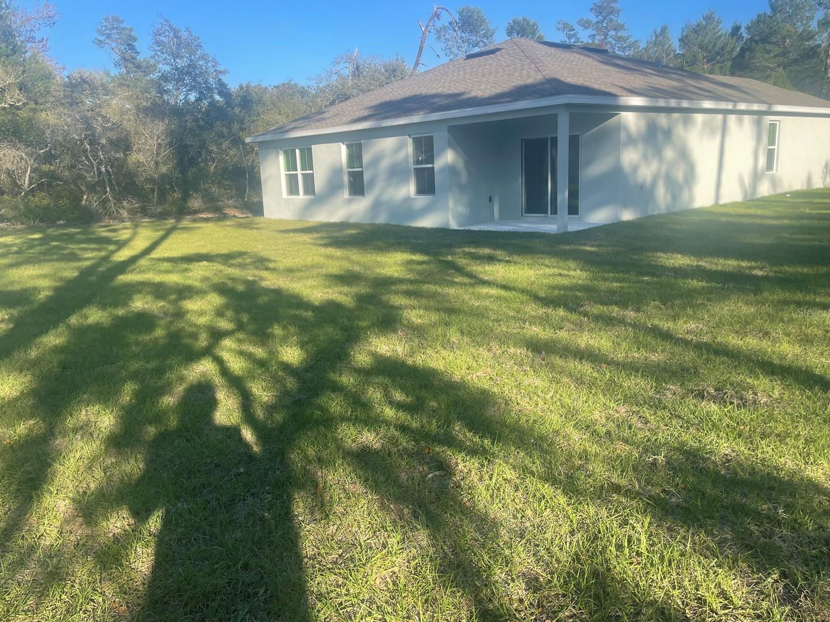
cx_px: 403
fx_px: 671
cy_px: 312
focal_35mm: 28
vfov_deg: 49.7
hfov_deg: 63.4
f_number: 1.6
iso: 32
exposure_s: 1/1553
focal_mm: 4.2
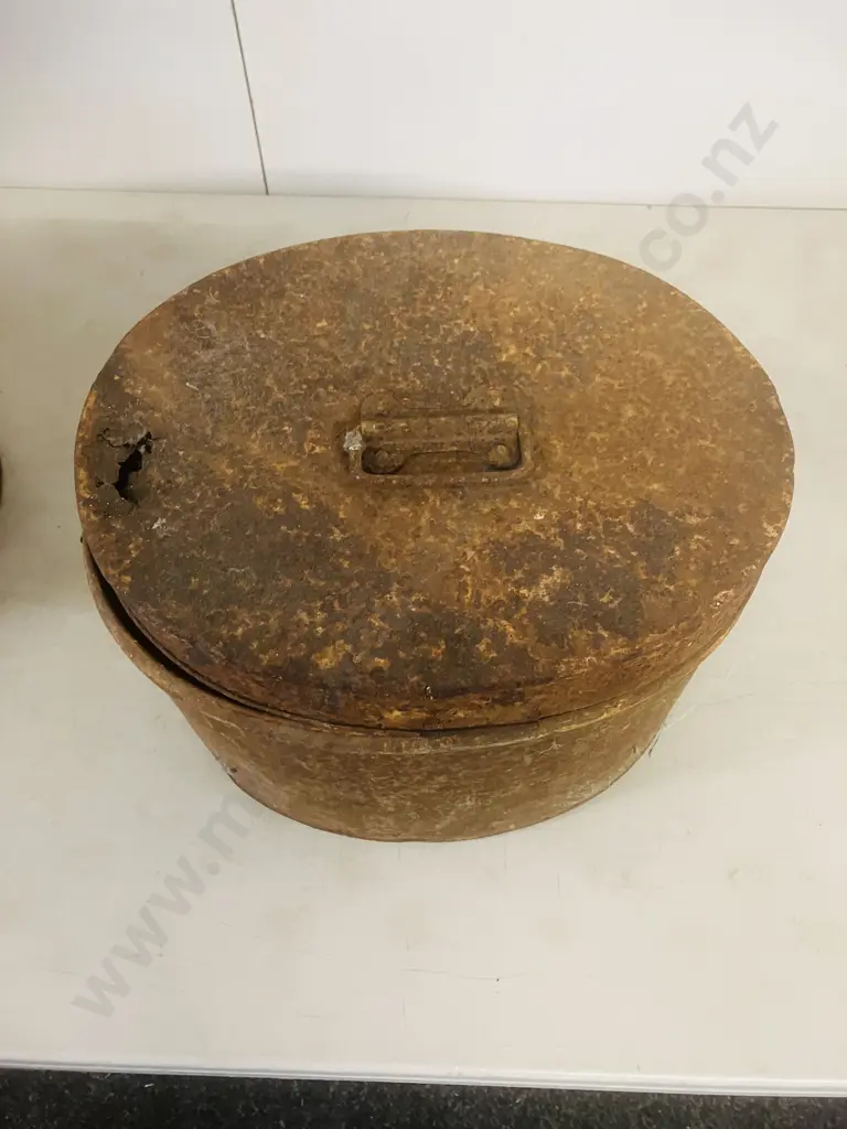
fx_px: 913
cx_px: 424
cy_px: 564
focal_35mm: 28
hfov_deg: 49.7
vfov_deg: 63.4
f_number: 1.8
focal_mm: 3.99
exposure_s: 1/50
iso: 160
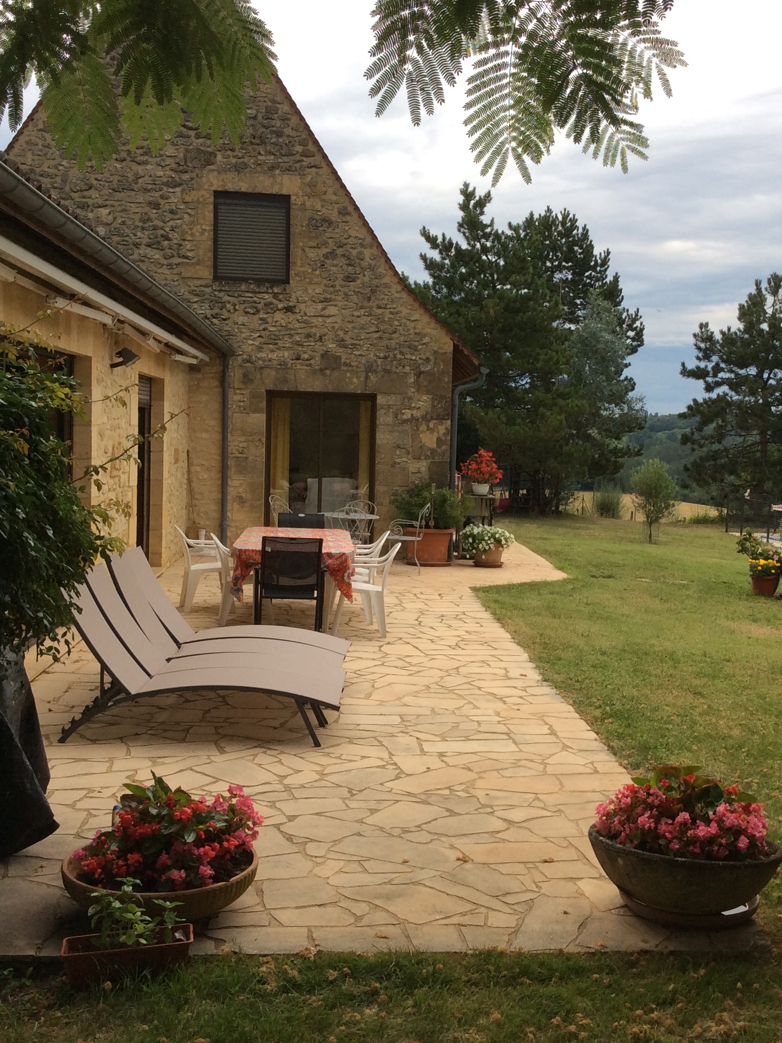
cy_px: 520
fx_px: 1295
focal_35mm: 43
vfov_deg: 43.8
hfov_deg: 33.5
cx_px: 481
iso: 32
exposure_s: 1/184
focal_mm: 3.3
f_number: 2.4
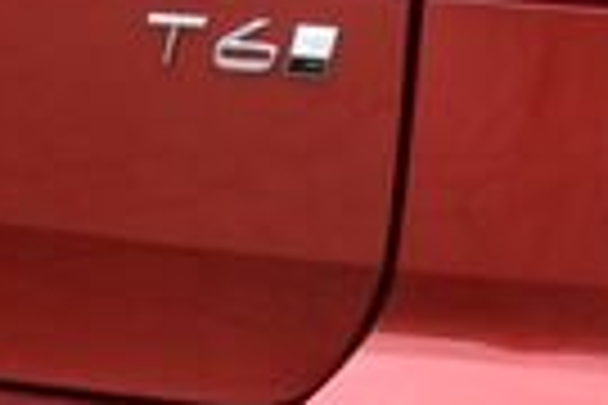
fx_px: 5624
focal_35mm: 333
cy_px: 0
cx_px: 378
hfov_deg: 6.2
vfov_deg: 4.1
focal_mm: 44
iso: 500
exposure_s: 1/125
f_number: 6.3
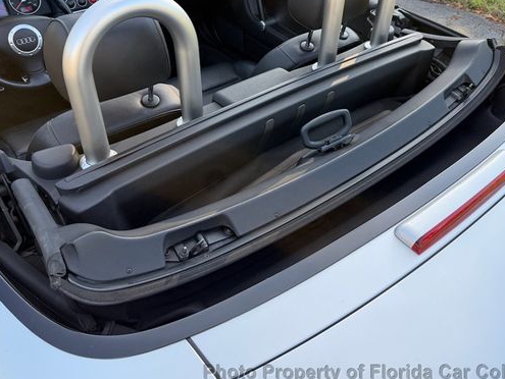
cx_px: 274
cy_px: 150
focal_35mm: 31
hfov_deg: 58.2
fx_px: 453
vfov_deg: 45.2
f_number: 1.78
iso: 100
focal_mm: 6.76
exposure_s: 1/532
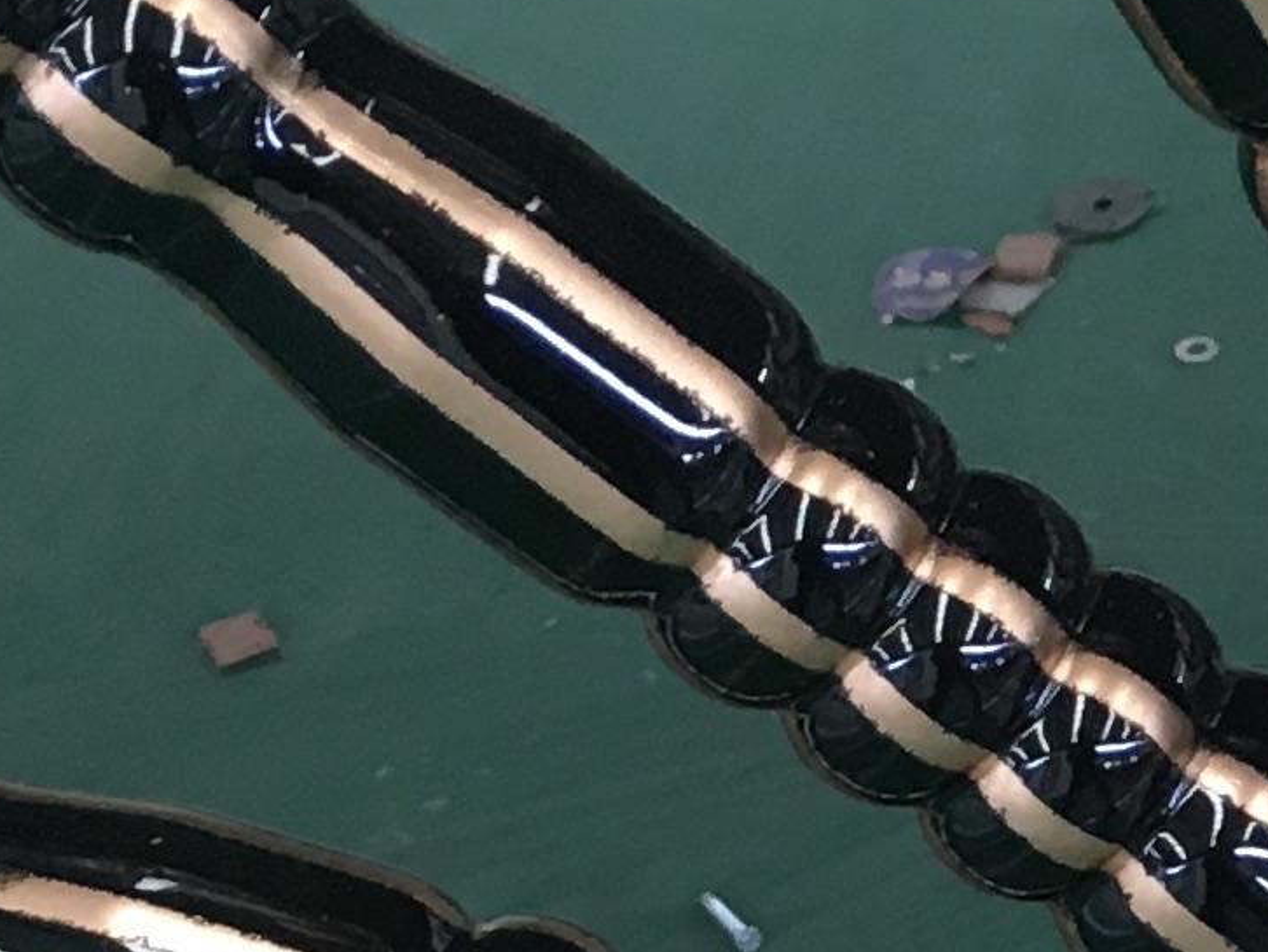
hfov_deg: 11.6
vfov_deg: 9.0
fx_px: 5899
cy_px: 1357
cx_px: 2017
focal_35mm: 161
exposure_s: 1/33
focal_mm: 4.15
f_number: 2.2
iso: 100
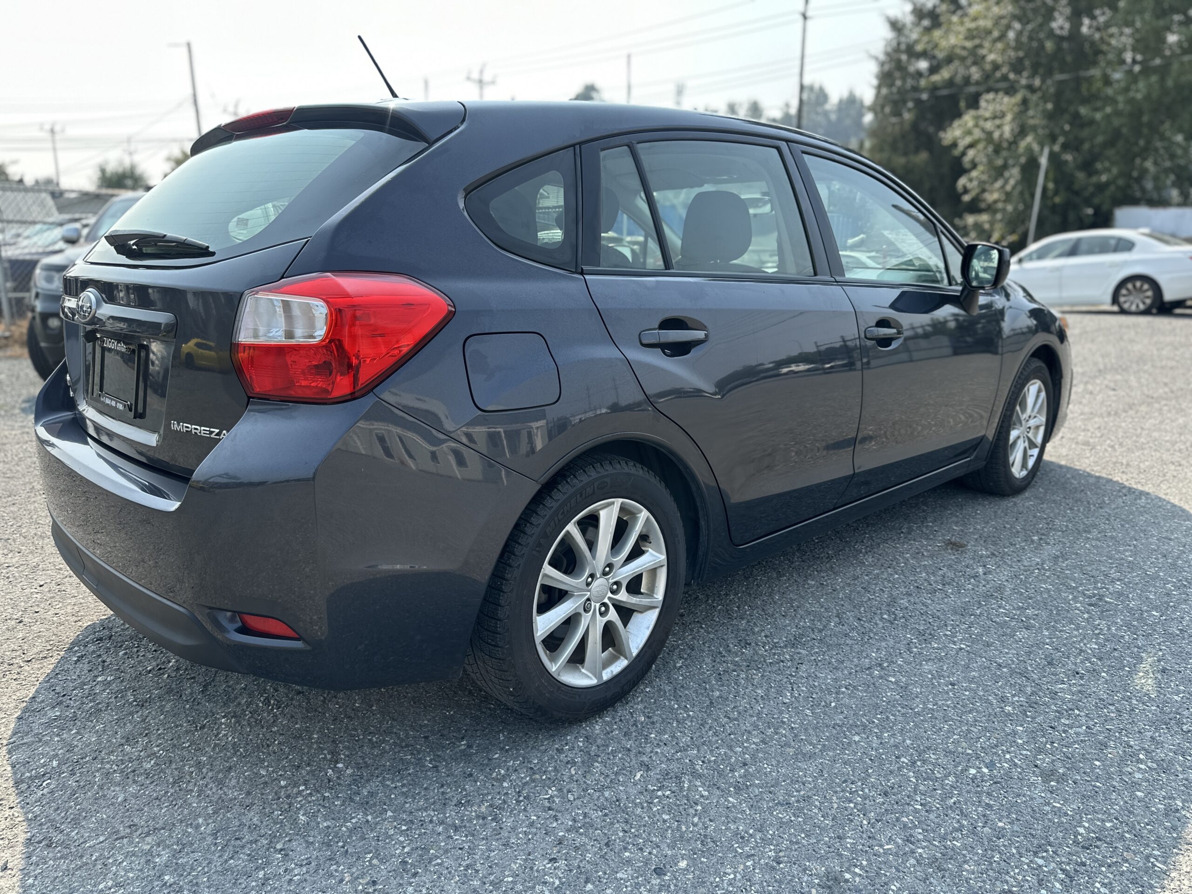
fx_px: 826
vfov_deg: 56.8
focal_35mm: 24
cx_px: 596
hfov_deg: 71.6
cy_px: 447
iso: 80
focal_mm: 6.86
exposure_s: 1/1393
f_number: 1.78
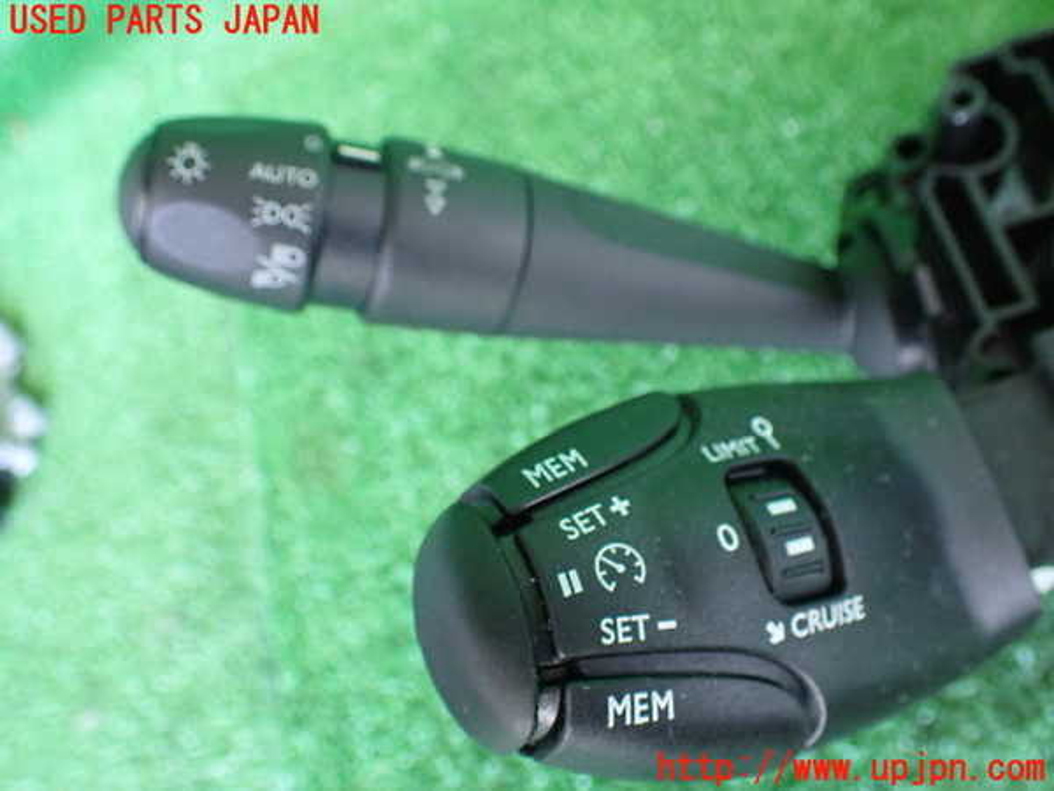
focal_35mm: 30
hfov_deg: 60.0
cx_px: 527
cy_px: 396
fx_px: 913
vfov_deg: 46.8
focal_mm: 5.4
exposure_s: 1/40
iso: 800
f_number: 2.3
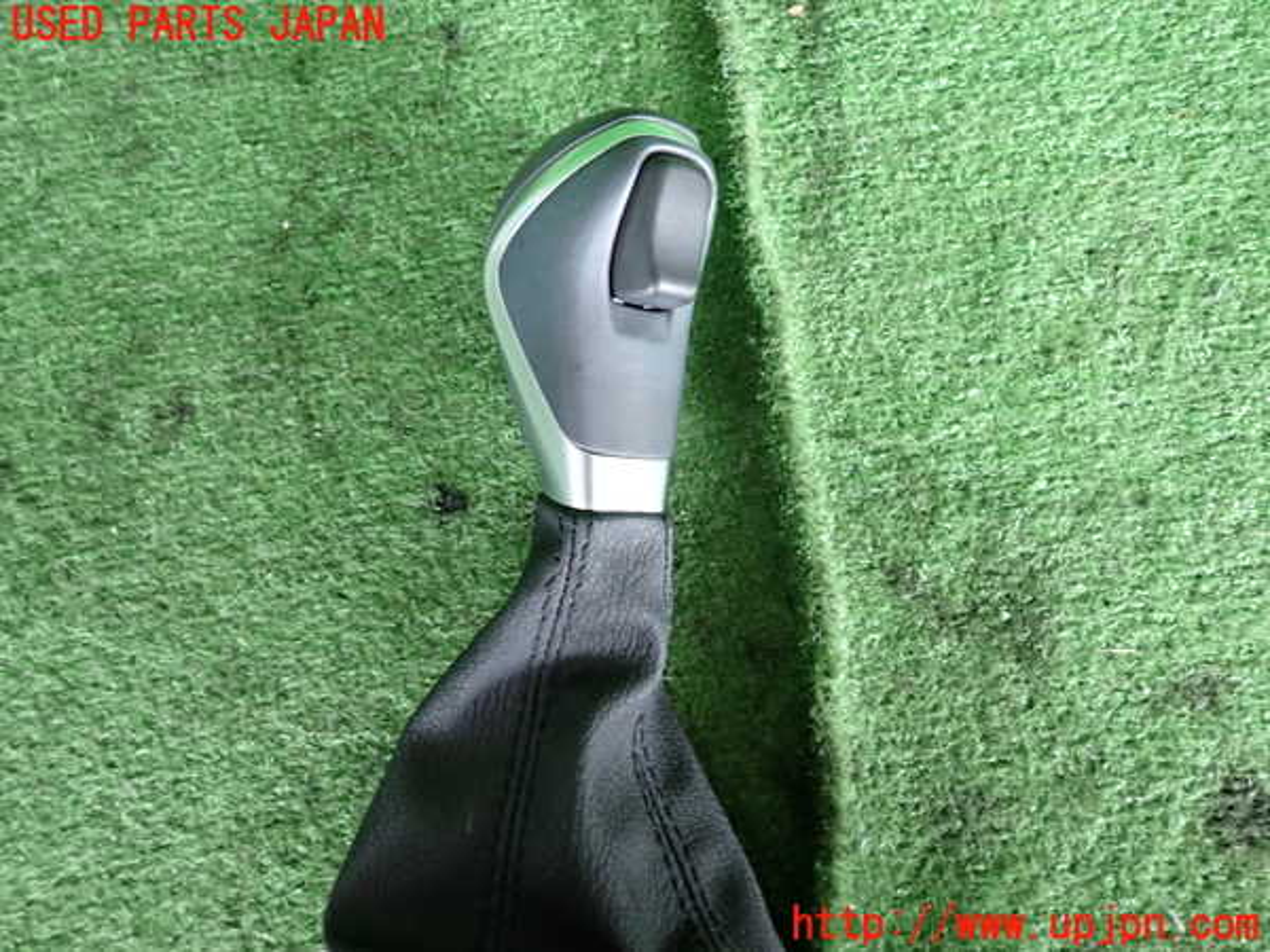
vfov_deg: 54.9
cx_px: 635
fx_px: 917
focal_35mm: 25
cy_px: 476
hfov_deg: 69.4
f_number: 2
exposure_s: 1/30
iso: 400
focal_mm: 4.5
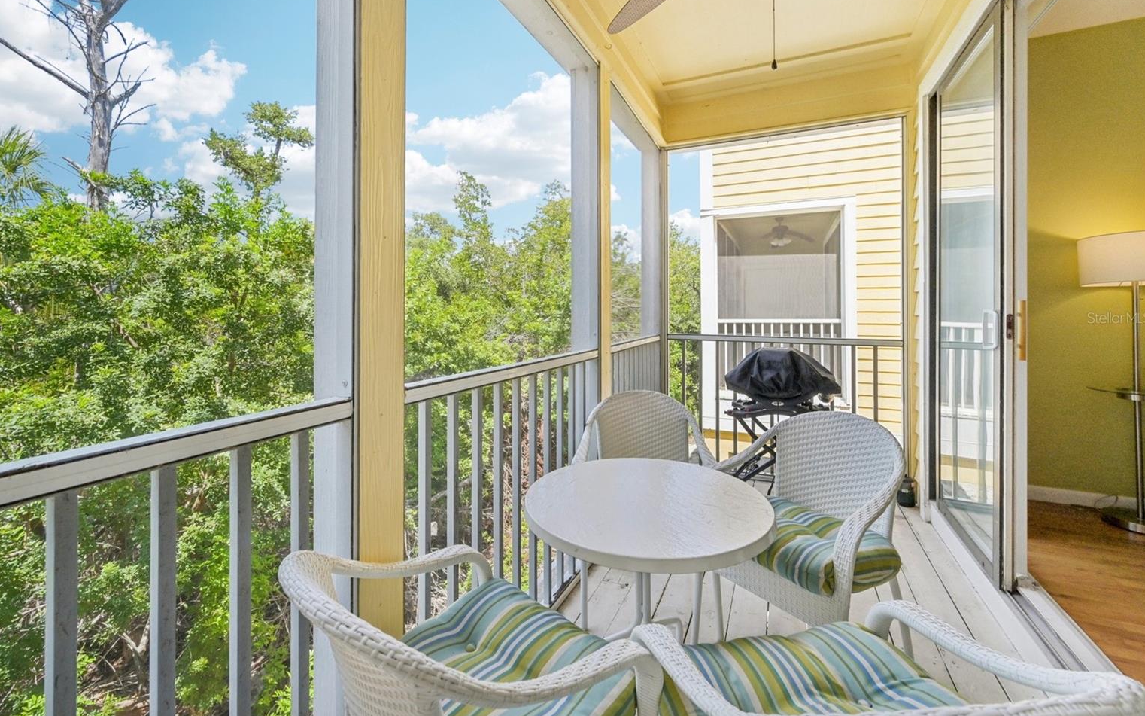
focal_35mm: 15
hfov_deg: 101.4
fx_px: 468
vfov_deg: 74.5
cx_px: 552
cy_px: 318
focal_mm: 14
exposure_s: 1/400
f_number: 8
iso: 400
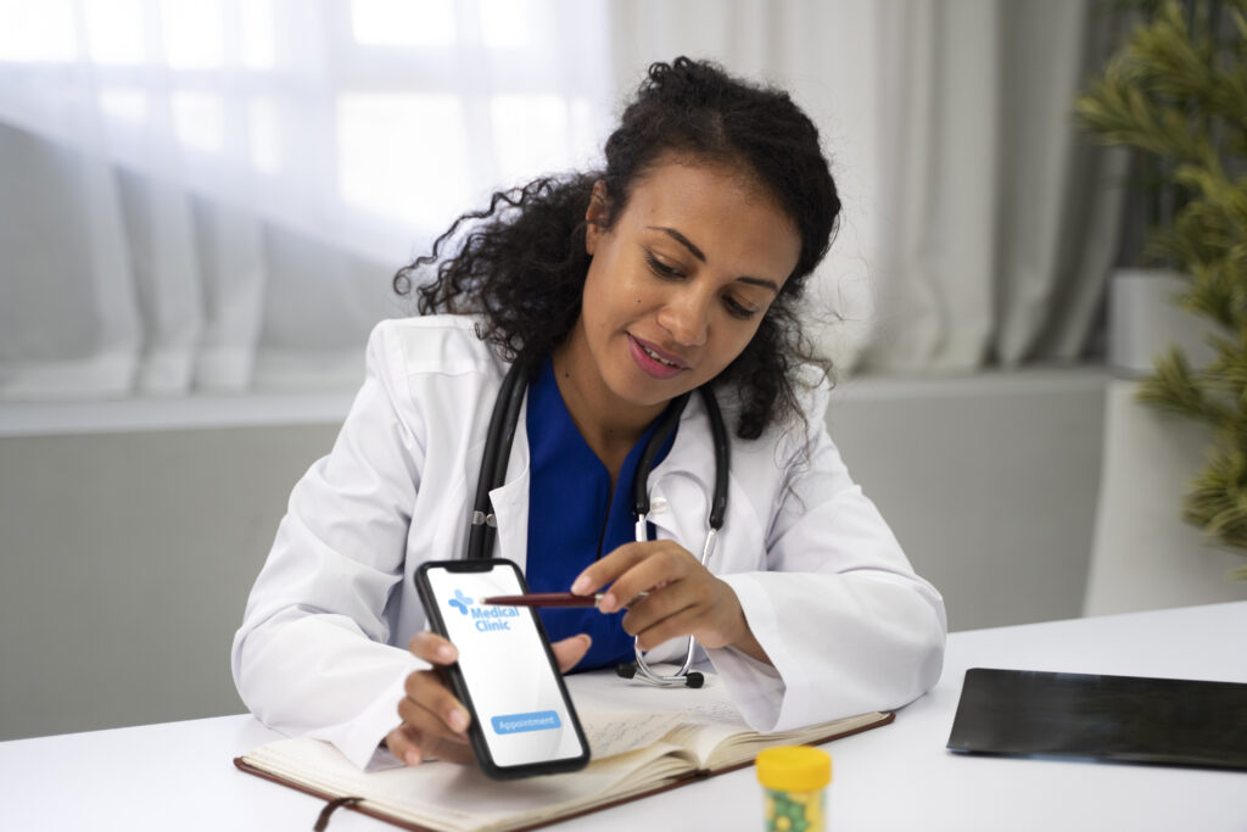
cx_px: 624
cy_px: 416
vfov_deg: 25.5
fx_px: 1836
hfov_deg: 37.5
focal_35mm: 53
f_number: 2.8
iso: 640
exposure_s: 1/320
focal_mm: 53
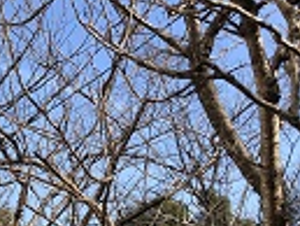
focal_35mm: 87
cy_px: 140
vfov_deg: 17.0
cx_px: 47
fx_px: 755
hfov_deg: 22.1
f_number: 1.8
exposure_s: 1/1000
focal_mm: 3.99
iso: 20
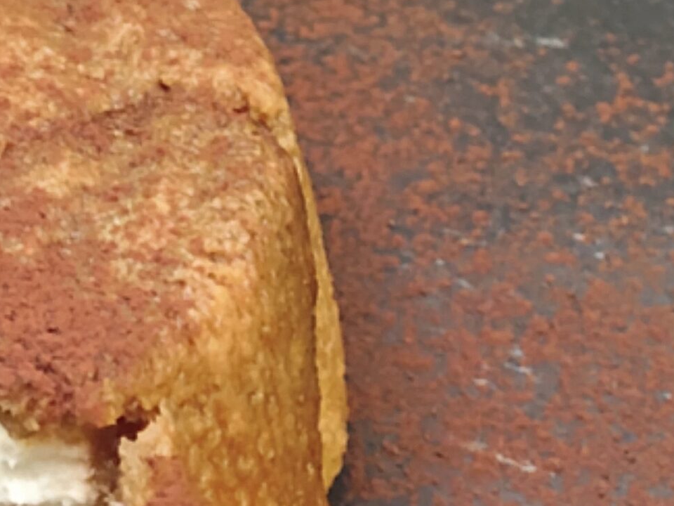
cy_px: 465
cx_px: -148
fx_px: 3894
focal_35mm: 200
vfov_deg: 7.4
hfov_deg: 9.7
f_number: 1.25
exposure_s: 1/100
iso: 1600
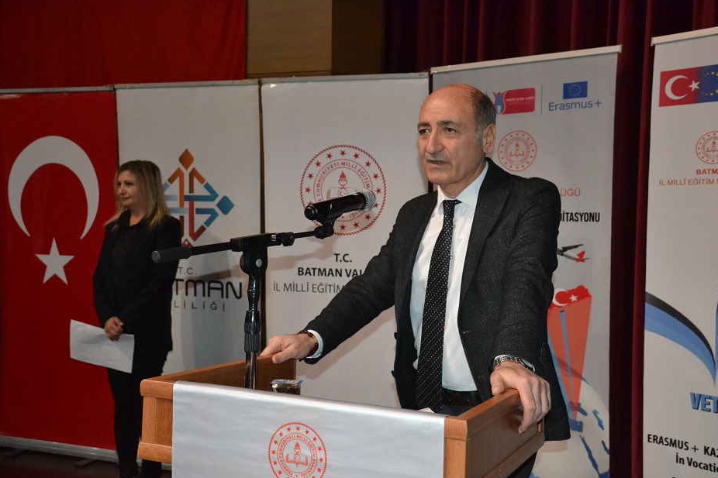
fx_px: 798
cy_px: 242
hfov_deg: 48.5
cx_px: 359
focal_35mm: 40
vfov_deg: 33.4
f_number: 3.8
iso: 3200
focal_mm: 26
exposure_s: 1/60
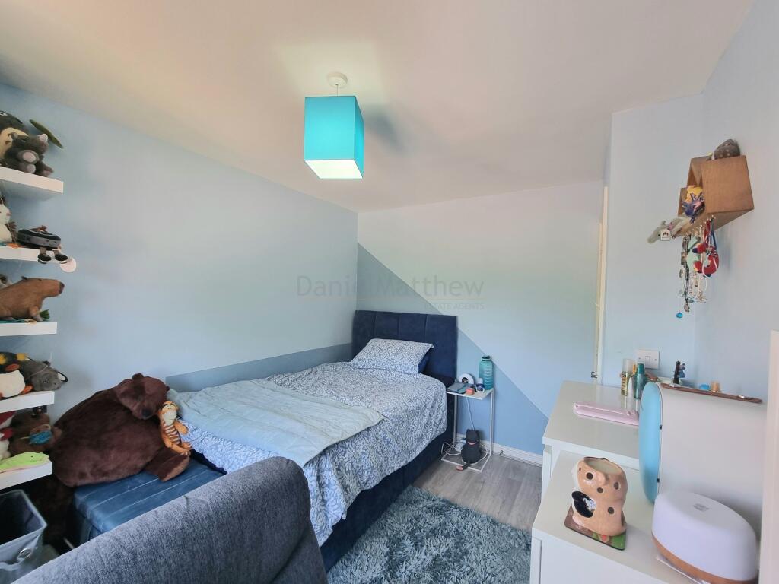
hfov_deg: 106.2
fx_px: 293
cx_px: 390
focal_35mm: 13
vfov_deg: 89.9
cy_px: 292
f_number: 2.2
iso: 80
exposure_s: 1/50
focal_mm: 2.2
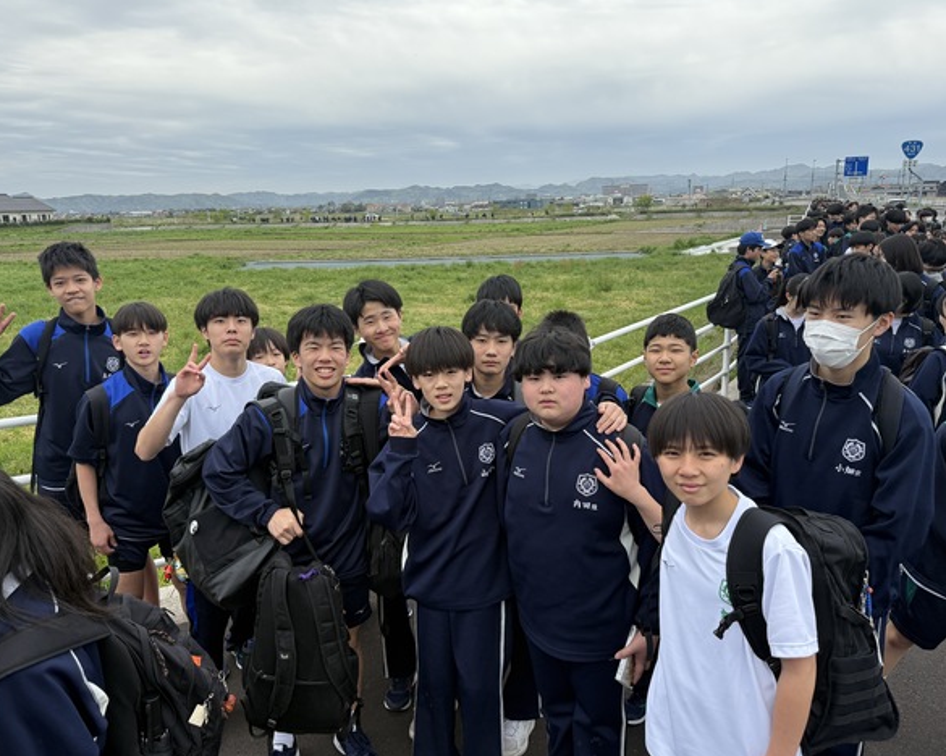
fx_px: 728
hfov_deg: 66.0
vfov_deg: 54.9
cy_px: 380
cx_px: 463
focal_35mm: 26
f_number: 1.78
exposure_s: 1/2525
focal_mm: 6.76
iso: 100
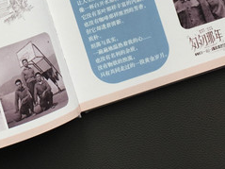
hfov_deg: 20.2
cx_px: 36
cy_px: -22
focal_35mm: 96
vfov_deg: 15.0
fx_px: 624
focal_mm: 4.15
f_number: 2.2
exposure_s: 1/124
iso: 32
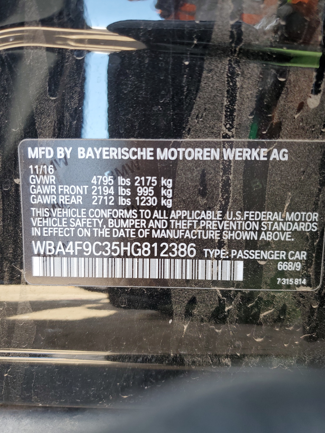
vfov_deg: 67.3
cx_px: 162
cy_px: 216
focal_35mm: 26
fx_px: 325
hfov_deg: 53.1
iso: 53
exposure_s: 1/60.2
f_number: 1.5
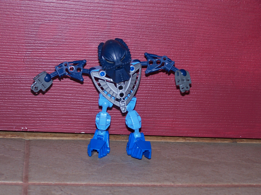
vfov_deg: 18.0
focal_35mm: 82
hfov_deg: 23.8
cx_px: 130
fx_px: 618
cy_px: 98
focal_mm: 13.7
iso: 80
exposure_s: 1/90
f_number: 3.2
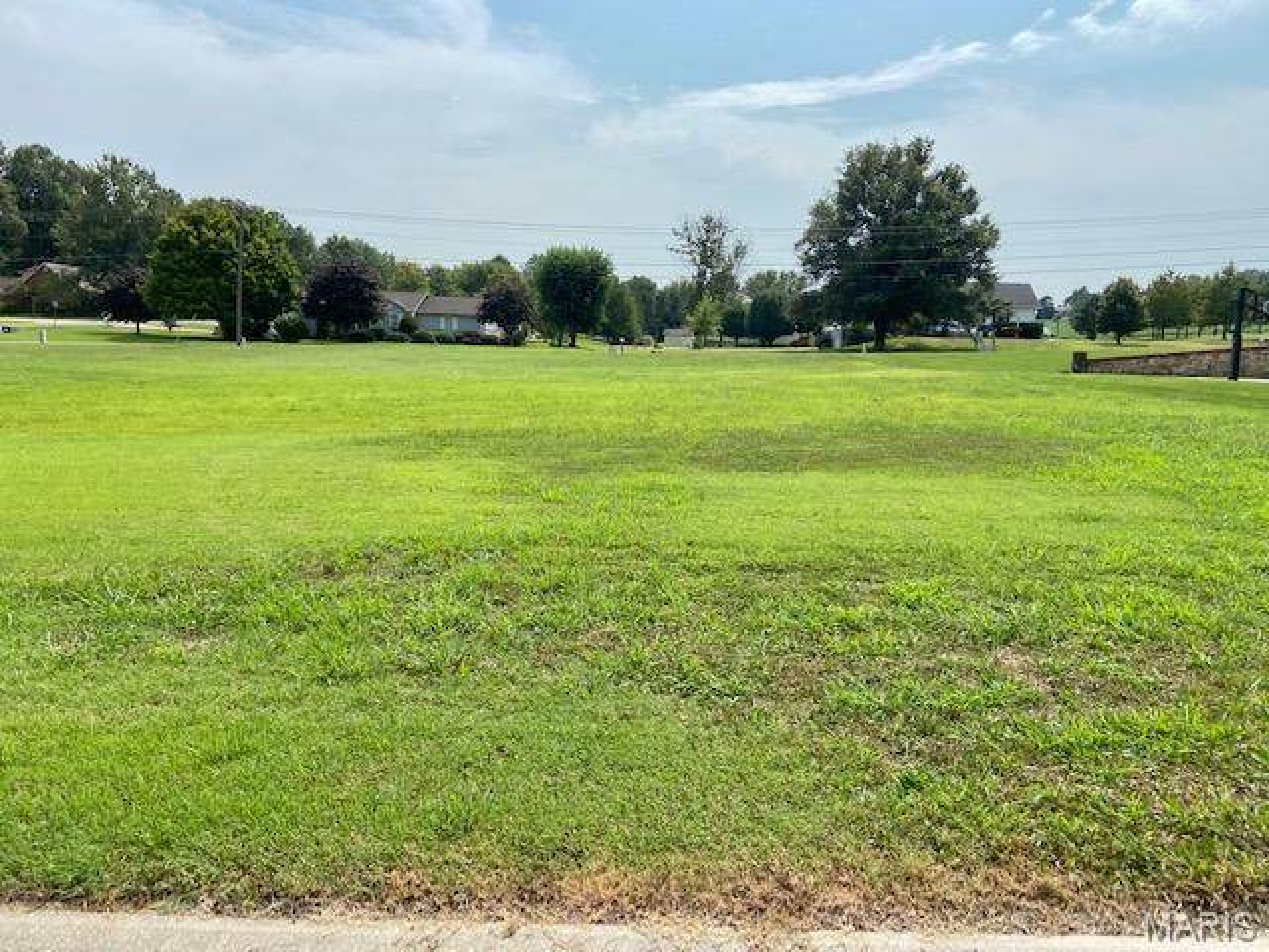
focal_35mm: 26
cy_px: 476
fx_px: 953
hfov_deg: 67.3
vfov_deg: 53.1
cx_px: 634
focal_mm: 4.25
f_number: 1.8
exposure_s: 1/3984
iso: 32
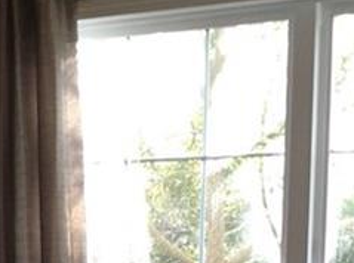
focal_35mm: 150
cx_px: -116
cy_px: 465
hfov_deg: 12.7
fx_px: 1530
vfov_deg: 9.4
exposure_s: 1/20
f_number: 2.4
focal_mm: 4.28
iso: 50
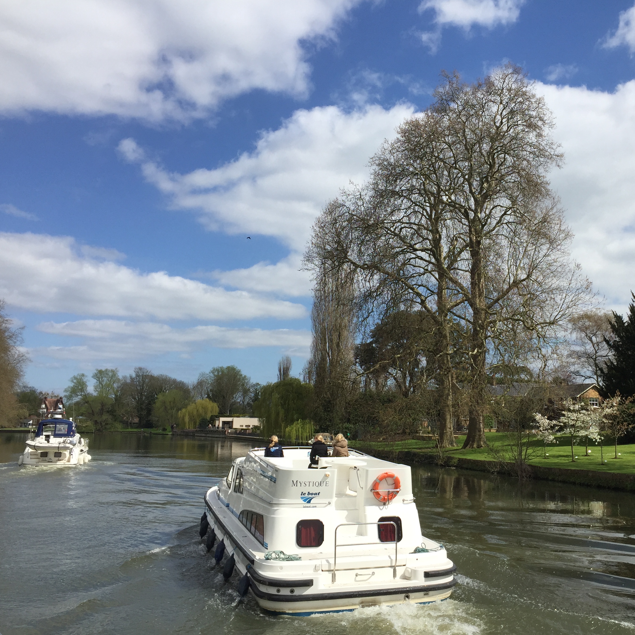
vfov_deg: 47.2
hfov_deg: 46.4
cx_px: 427
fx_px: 726
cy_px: 320
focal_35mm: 35
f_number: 2.2
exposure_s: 1/3049
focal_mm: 4.15
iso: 32
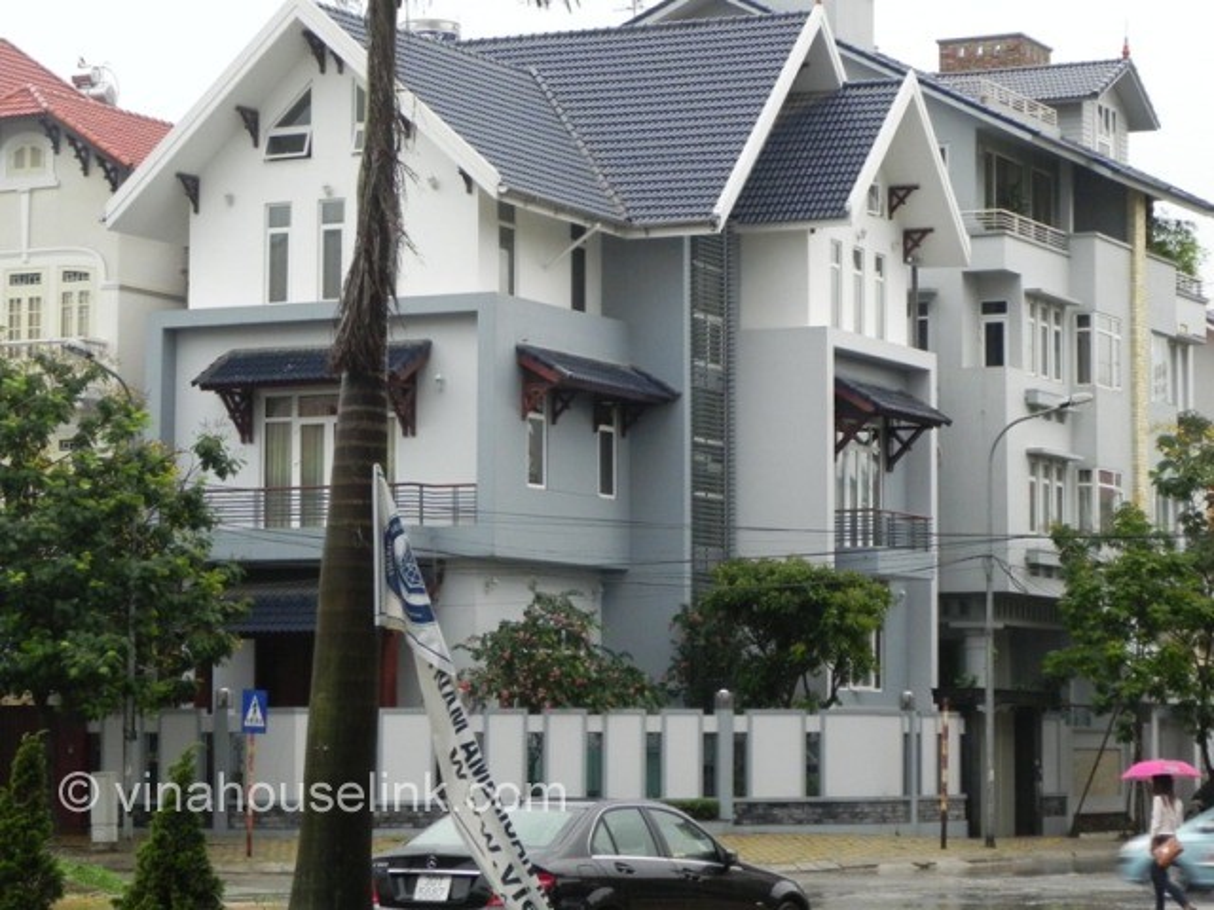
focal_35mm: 105
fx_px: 3682
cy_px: 455
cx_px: 607
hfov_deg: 18.7
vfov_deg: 14.1
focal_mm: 18.8
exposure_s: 1/27.7
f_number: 4
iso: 400
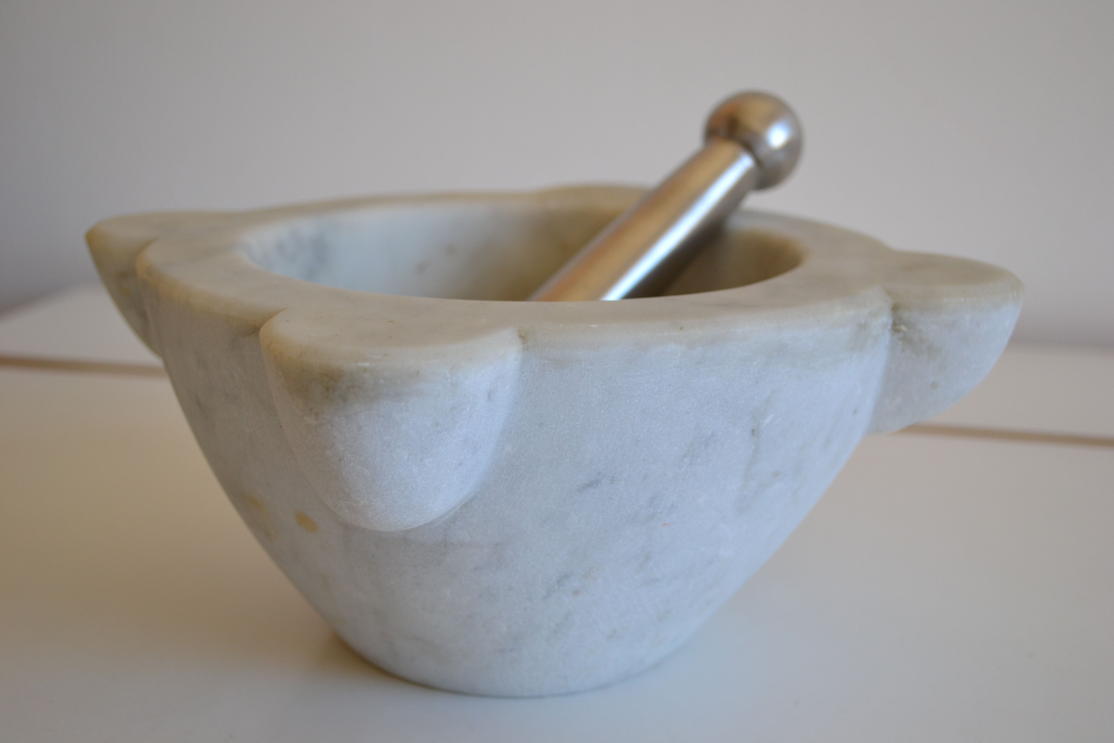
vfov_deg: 26.5
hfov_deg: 38.9
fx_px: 1578
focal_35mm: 51
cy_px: 372
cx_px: 557
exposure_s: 1/50
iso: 400
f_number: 5
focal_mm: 34
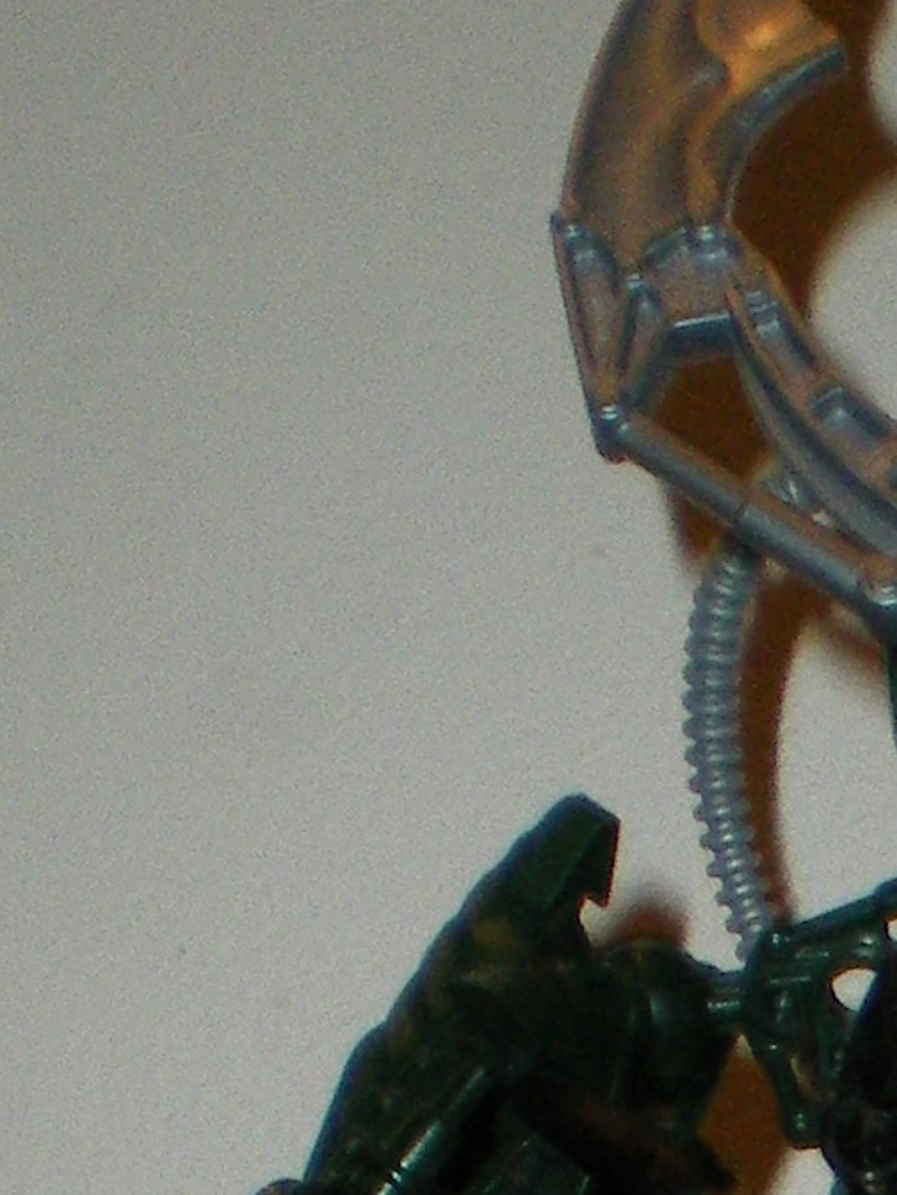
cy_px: 2016
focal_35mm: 175
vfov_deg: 10.7
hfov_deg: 8.4
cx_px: 1214
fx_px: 6041
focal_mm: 6.3
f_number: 3.1
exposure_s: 1/50
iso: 200
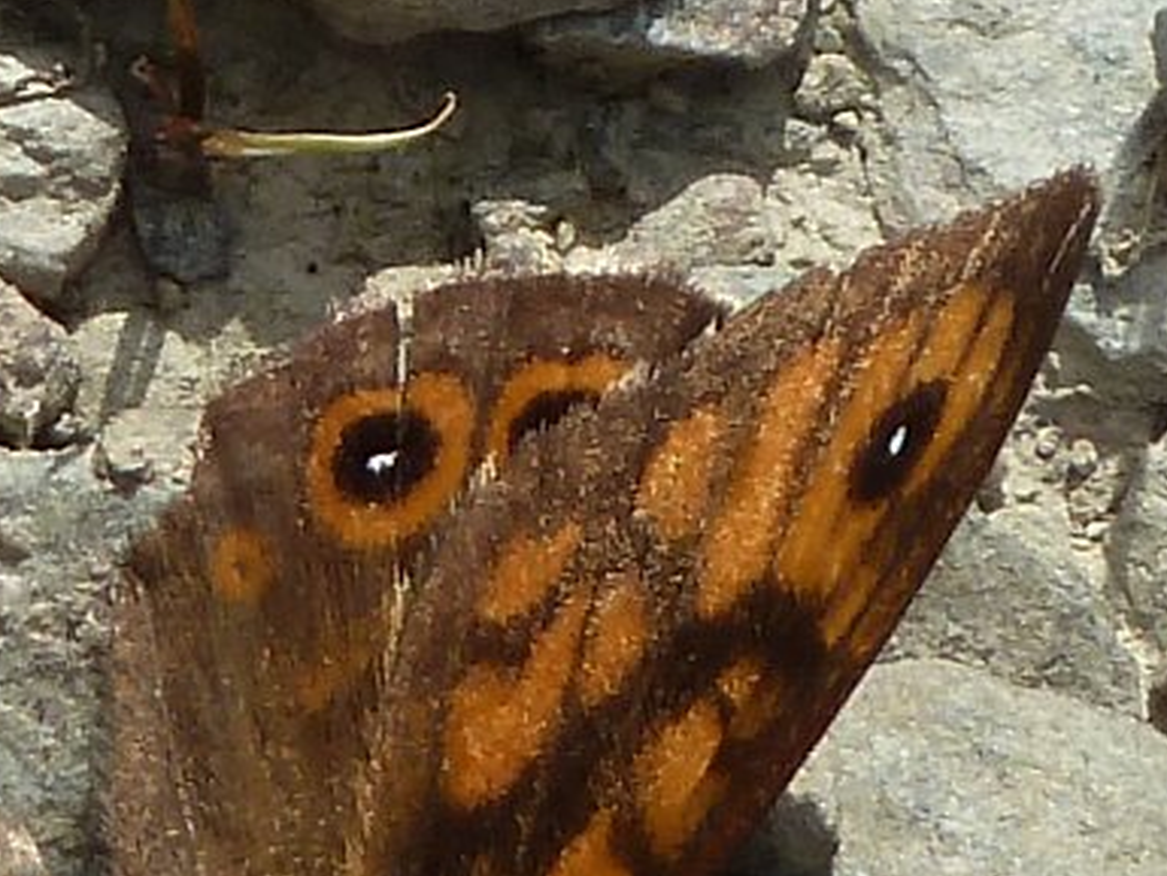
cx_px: 197
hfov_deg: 1.9
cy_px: 855
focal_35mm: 1060
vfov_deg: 1.4
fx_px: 35747
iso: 80
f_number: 5.6
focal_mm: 49.2
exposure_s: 1/400
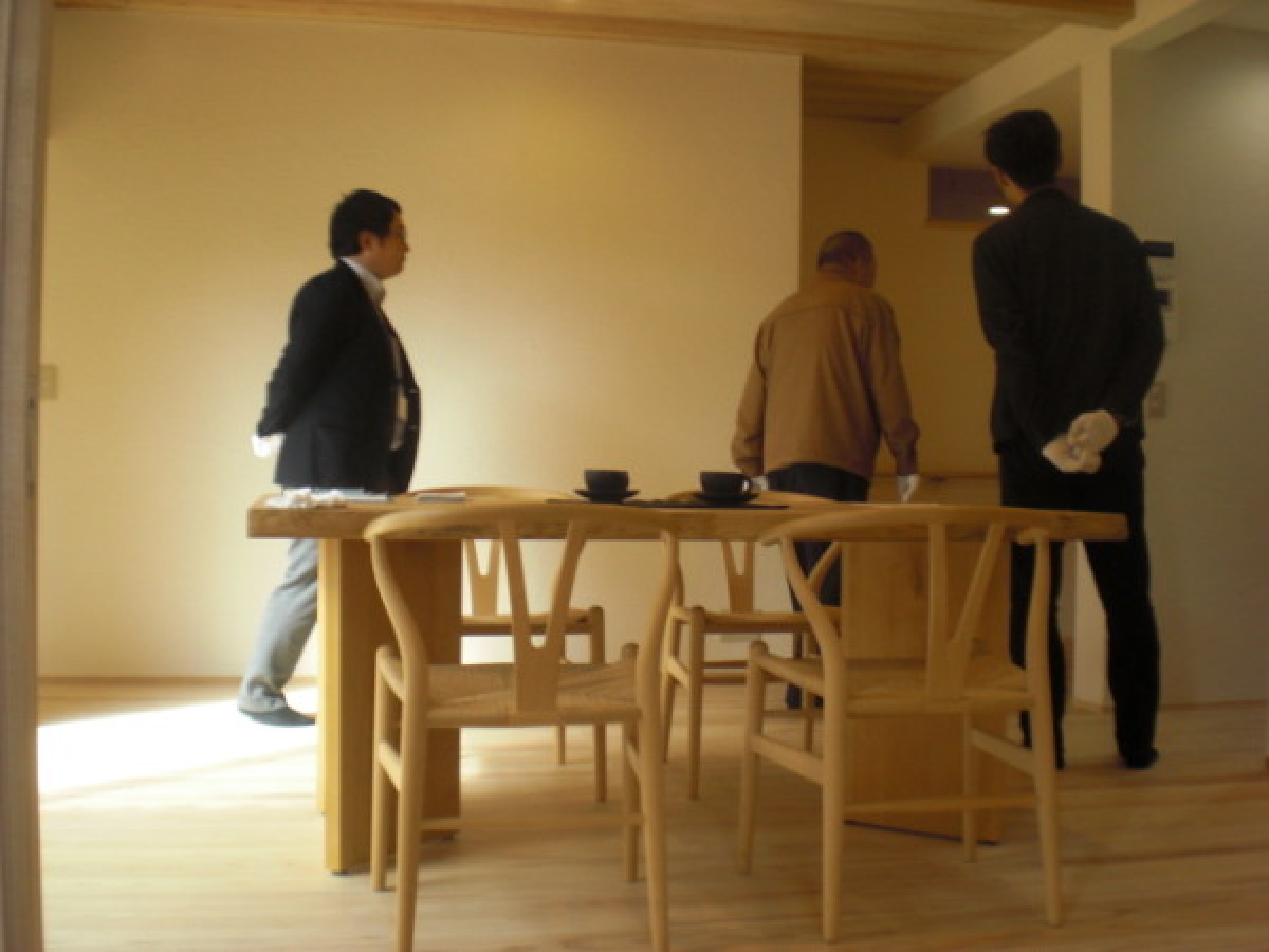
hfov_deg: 49.0
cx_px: 634
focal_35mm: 38
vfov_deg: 37.7
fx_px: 1393
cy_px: 476
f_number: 3.1
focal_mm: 6.3
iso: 100
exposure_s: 1/100
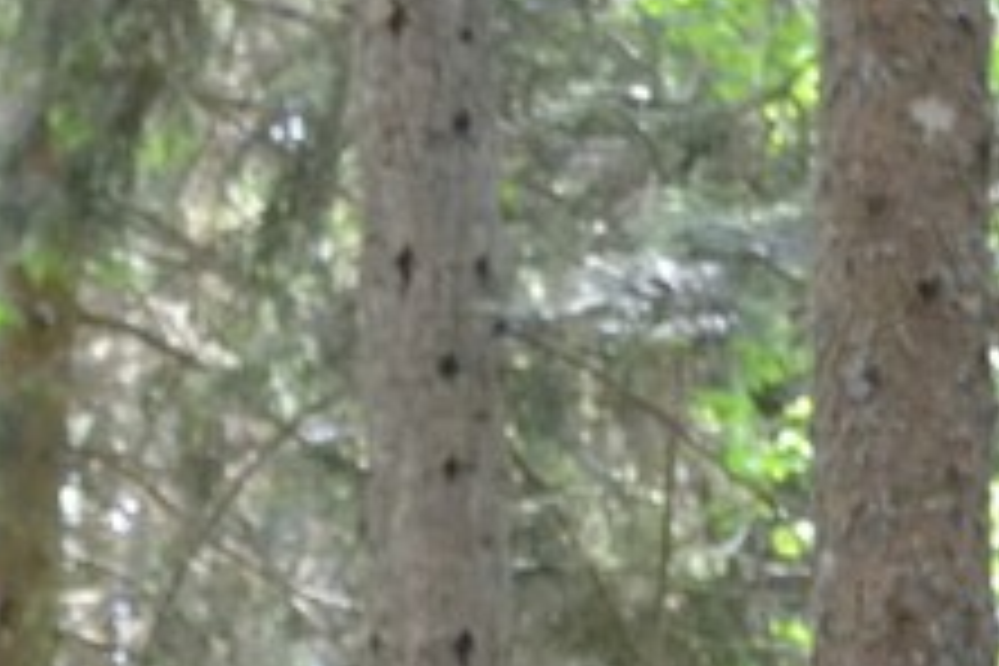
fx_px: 6724
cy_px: 1213
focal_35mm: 242
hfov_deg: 8.3
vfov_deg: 5.6
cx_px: -410
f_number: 5
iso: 3200
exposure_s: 1/200
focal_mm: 35
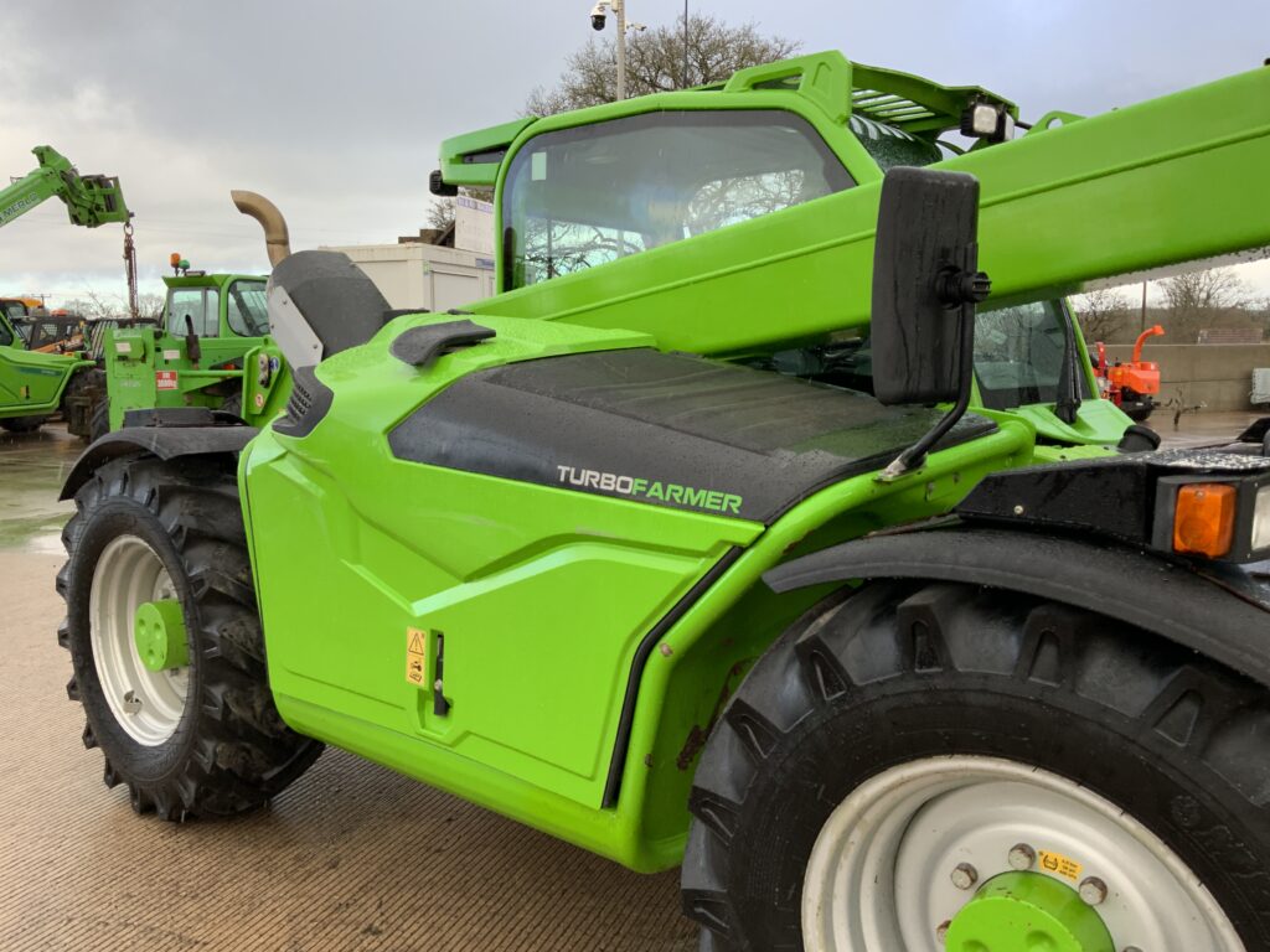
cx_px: 635
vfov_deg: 48.2
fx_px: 1064
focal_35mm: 29
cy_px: 476
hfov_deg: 61.7
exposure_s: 1/122
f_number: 1.8
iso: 16
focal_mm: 3
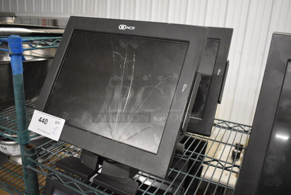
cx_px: 146
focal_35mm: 30
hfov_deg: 61.9
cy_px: 98
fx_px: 243
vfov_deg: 43.7
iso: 2500
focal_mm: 20
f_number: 3.5
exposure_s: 1/125
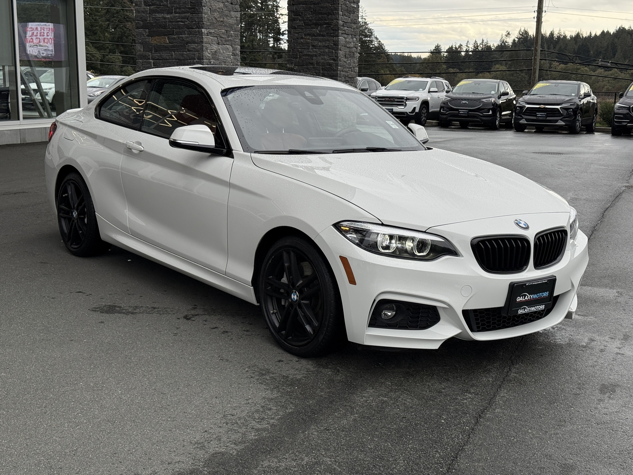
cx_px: 316
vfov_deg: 30.3
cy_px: 238
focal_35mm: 48
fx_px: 878
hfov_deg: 39.7
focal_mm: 6.76
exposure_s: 1/987
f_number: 1.78
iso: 64
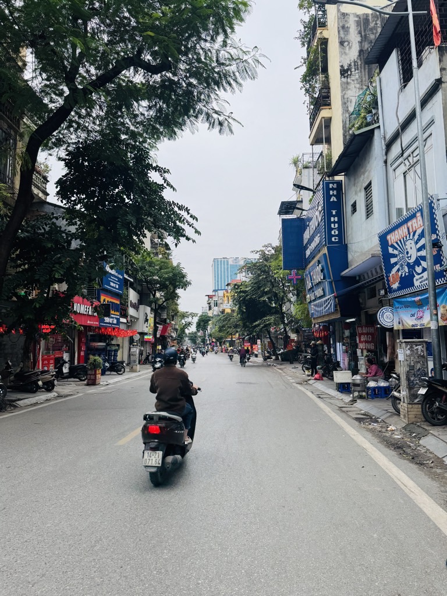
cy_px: 298
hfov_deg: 56.8
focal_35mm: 24
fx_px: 413
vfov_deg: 71.6
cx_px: 224
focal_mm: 6.76
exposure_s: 1/1524
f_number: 1.78
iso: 80
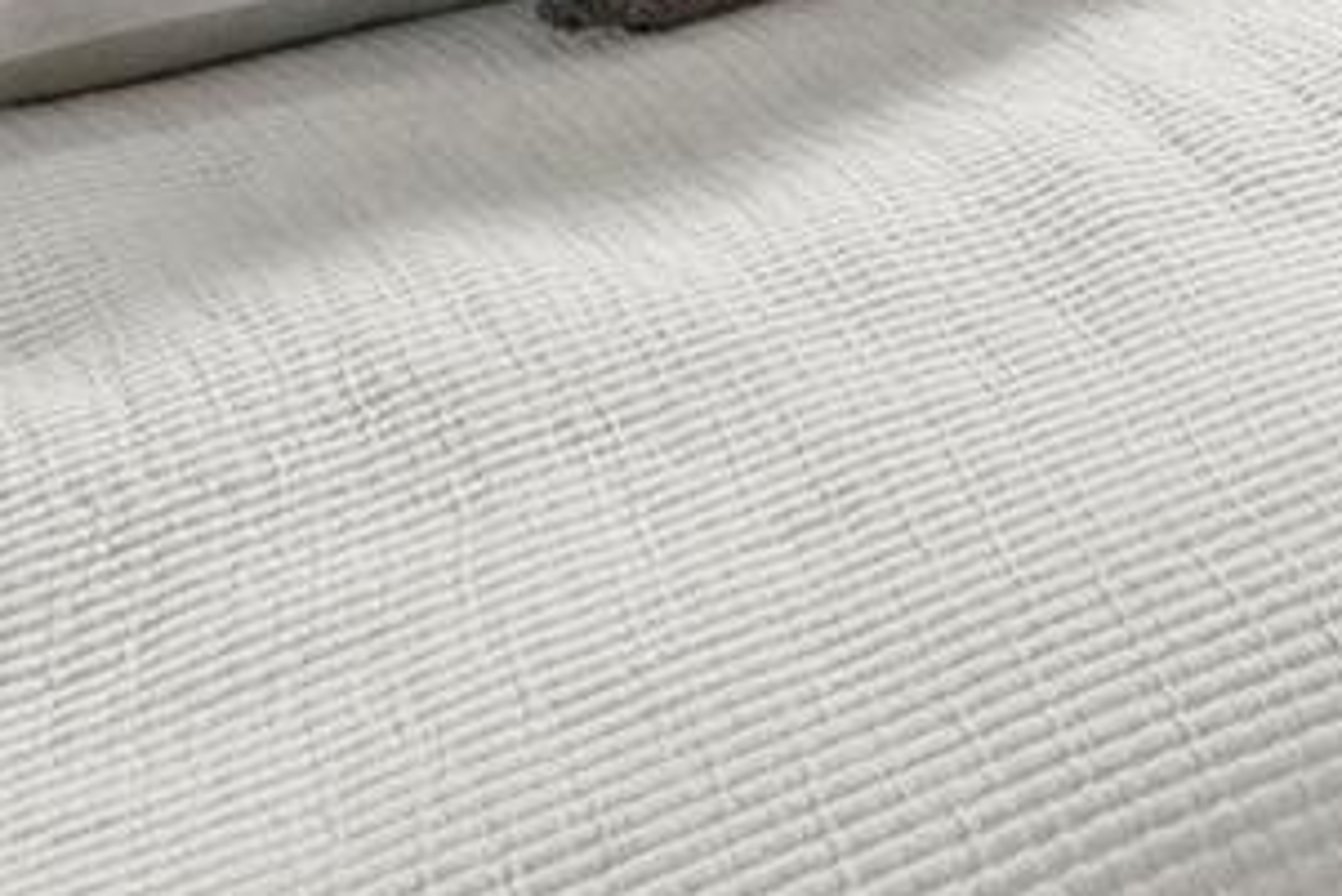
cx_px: 2764
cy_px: -1101
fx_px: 2573
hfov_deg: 18.1
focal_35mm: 69
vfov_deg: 14.7
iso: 400
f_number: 8
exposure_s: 1/13
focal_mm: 13
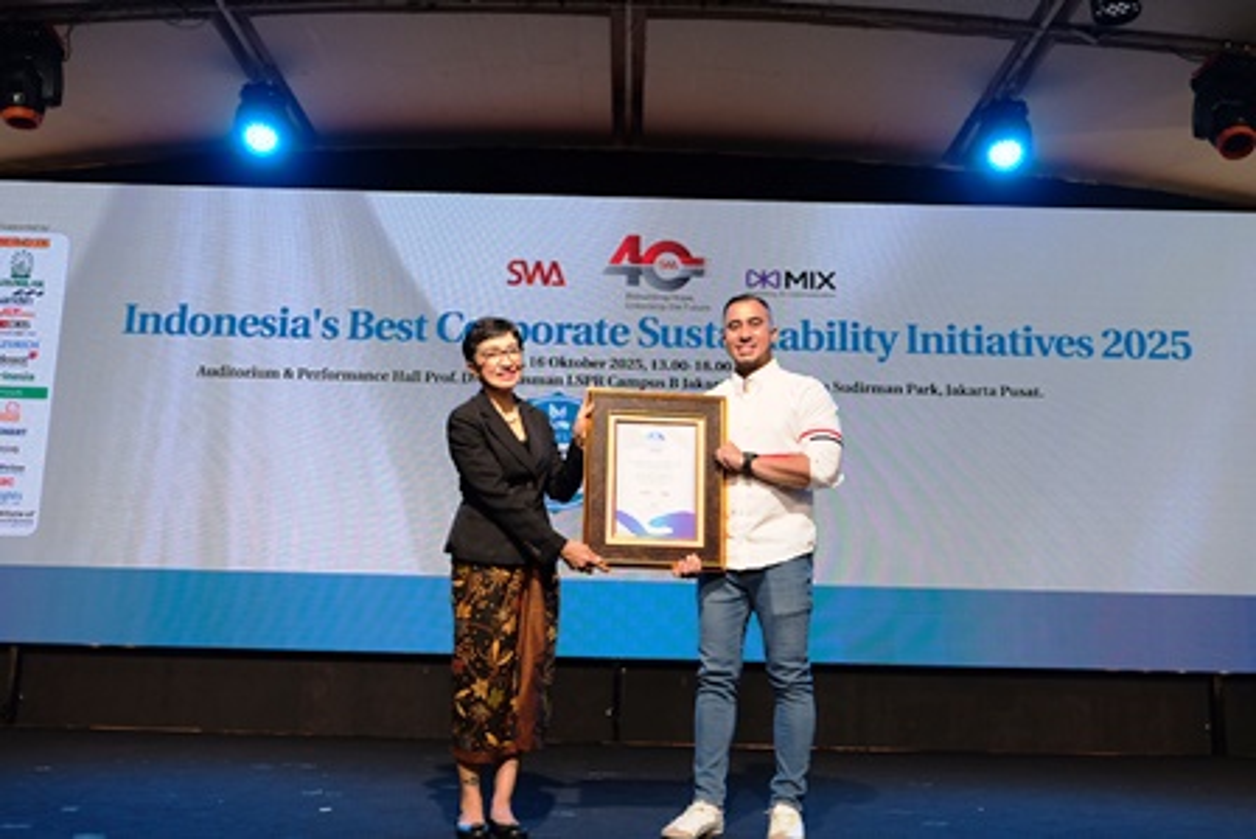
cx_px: 628
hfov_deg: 57.2
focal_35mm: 33
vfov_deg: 40.0
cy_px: 420
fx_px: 1152
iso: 800
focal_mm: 22.3
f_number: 3.6
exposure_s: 1/125
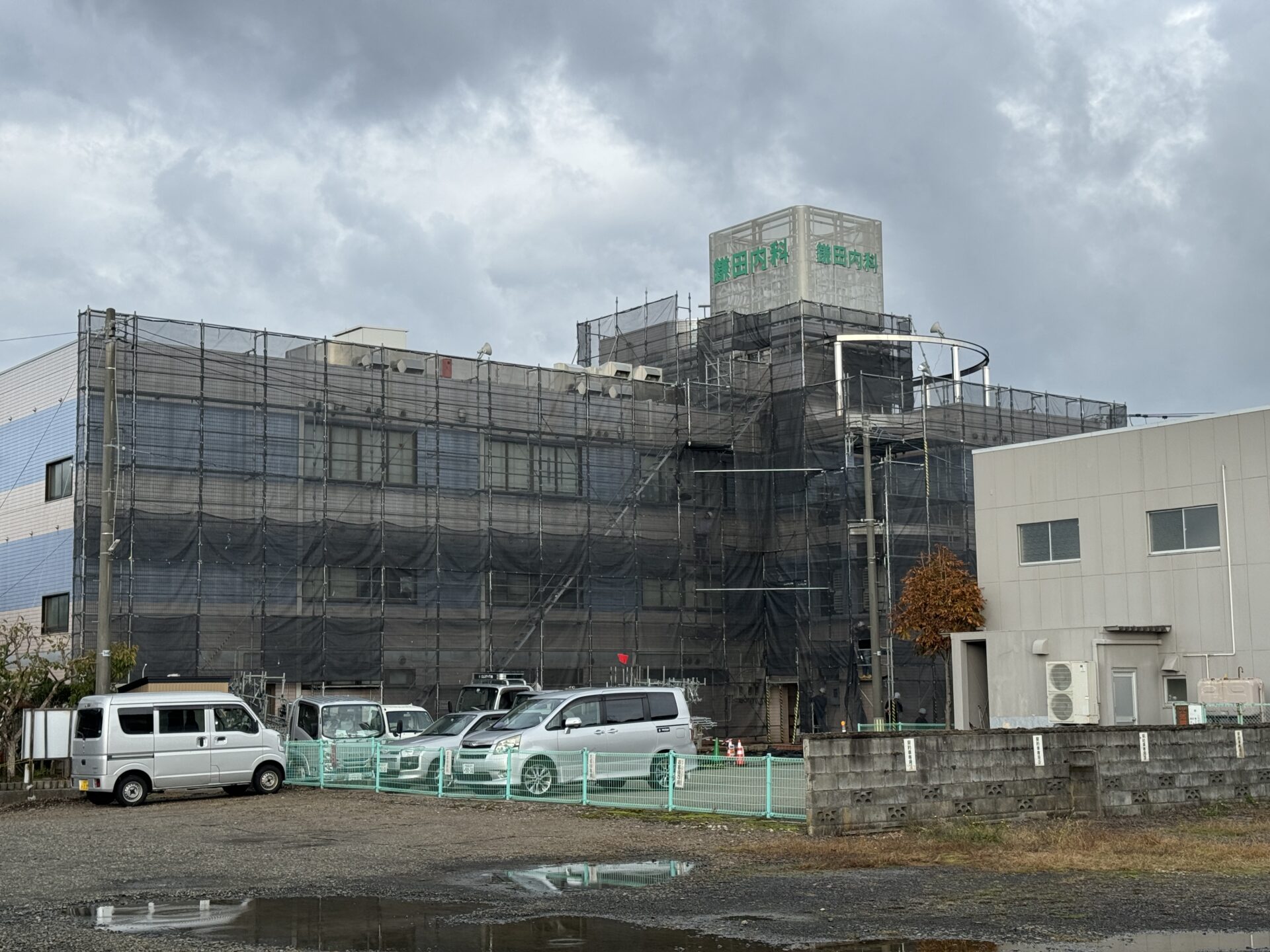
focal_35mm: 48
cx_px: 635
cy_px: 476
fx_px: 1761
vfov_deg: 30.3
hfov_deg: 39.7
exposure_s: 1/1458
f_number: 1.78
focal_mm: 6.86
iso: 64
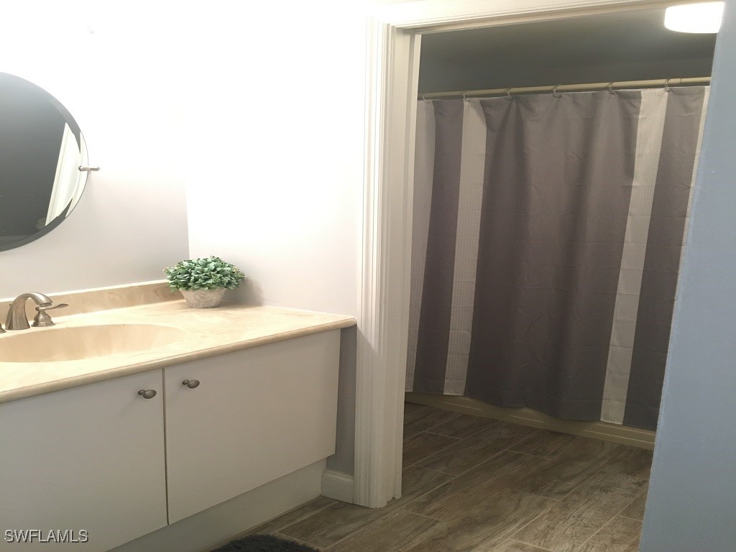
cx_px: 368
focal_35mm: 29
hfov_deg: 61.7
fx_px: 617
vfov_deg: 48.2
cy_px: 276
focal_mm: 4.15
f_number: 2.2
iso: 100
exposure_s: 1/30
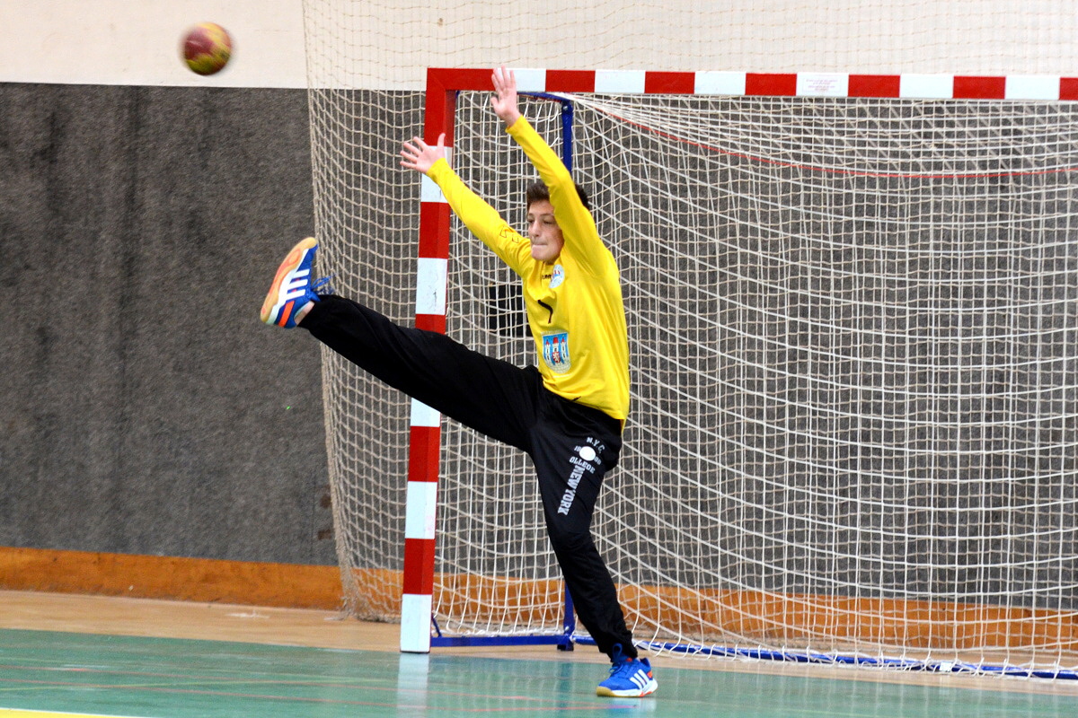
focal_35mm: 202
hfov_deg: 10.2
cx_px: 539
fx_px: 6063
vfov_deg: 6.8
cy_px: 359
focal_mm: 135
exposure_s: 1/250
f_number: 3.5
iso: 1600
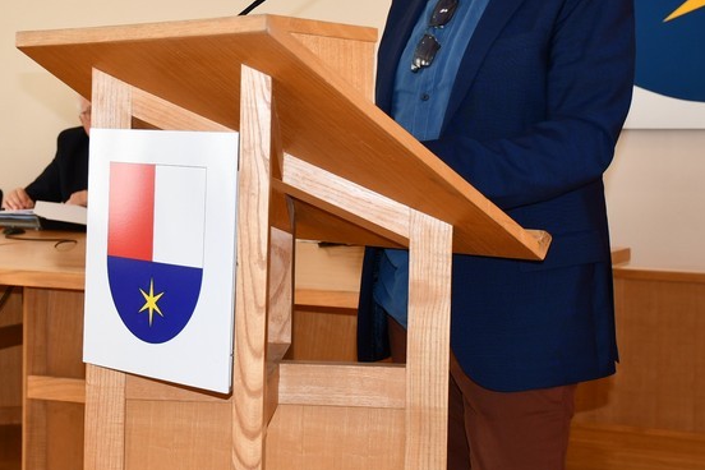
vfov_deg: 15.3
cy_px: 168
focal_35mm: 89
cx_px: 220
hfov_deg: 22.7
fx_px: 1743
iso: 320
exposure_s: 1/125
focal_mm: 32
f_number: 4
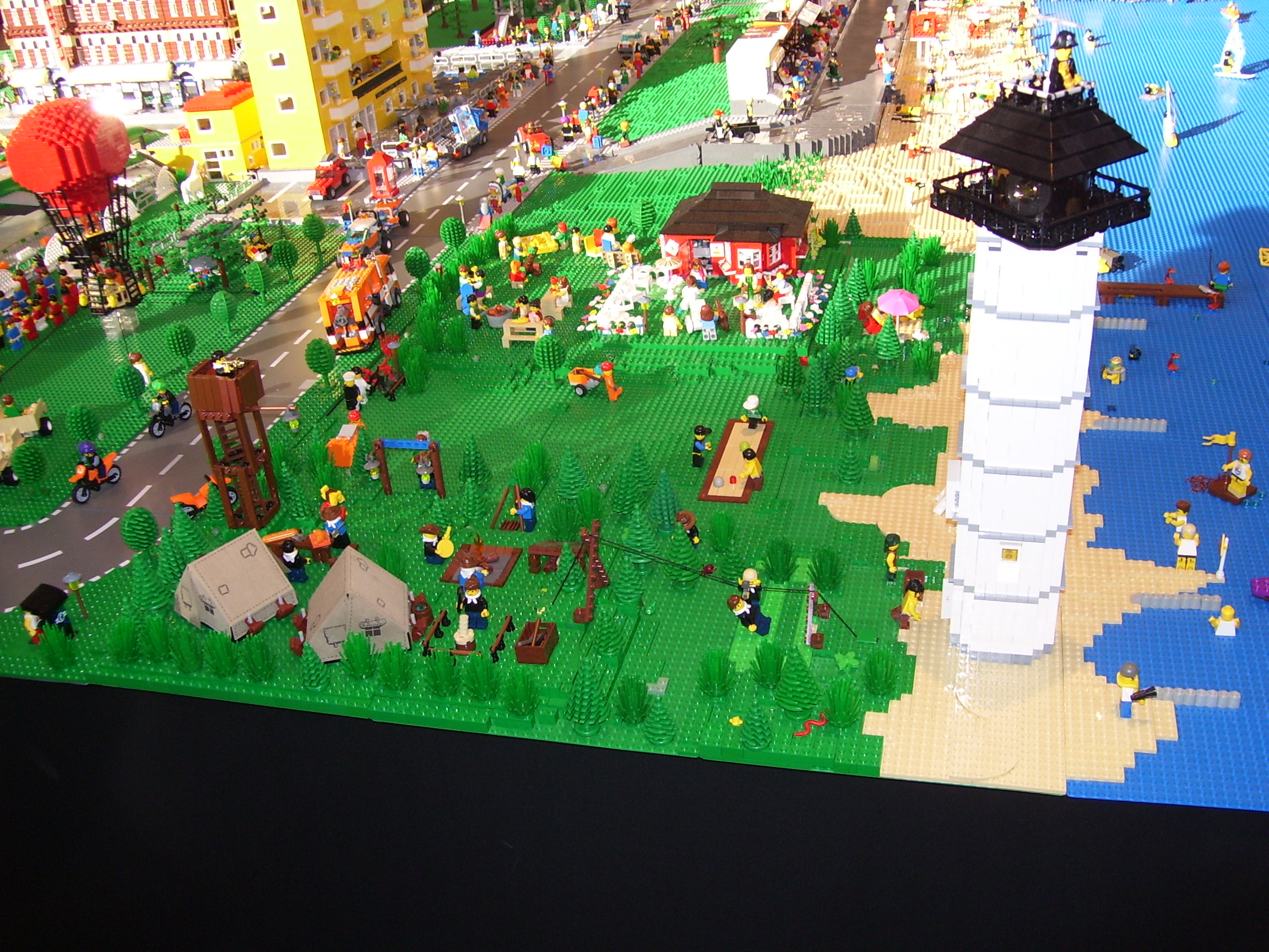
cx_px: 634
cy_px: 476
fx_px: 1320
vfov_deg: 39.7
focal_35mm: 36
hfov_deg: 51.4
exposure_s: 1/60
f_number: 2.7
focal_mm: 6
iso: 80
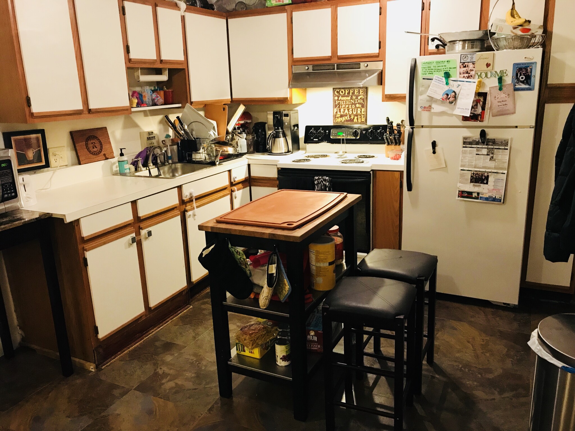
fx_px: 465
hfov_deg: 63.4
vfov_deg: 49.7
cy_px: 216
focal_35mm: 28
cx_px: 288
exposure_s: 1/15
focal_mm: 3.99
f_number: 1.8
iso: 100
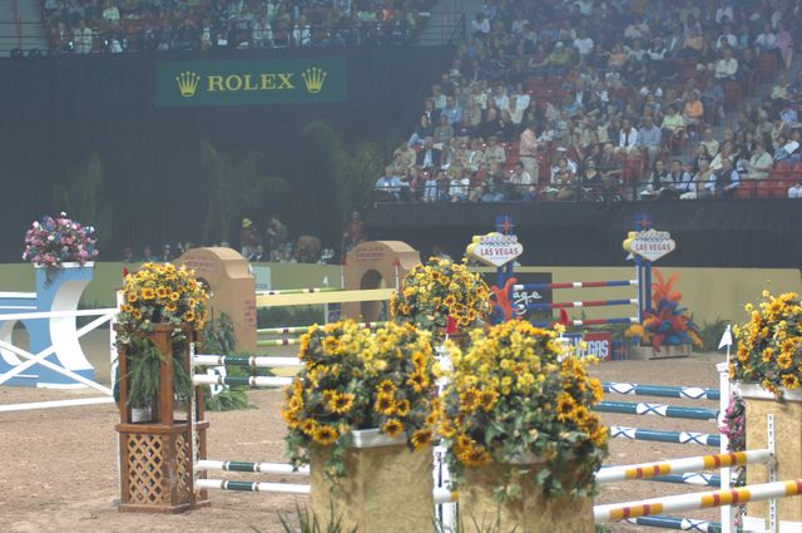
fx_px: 2336
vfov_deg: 13.0
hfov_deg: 19.5
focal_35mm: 105
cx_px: 401
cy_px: 266
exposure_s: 1/125
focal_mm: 70
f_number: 3
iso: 640
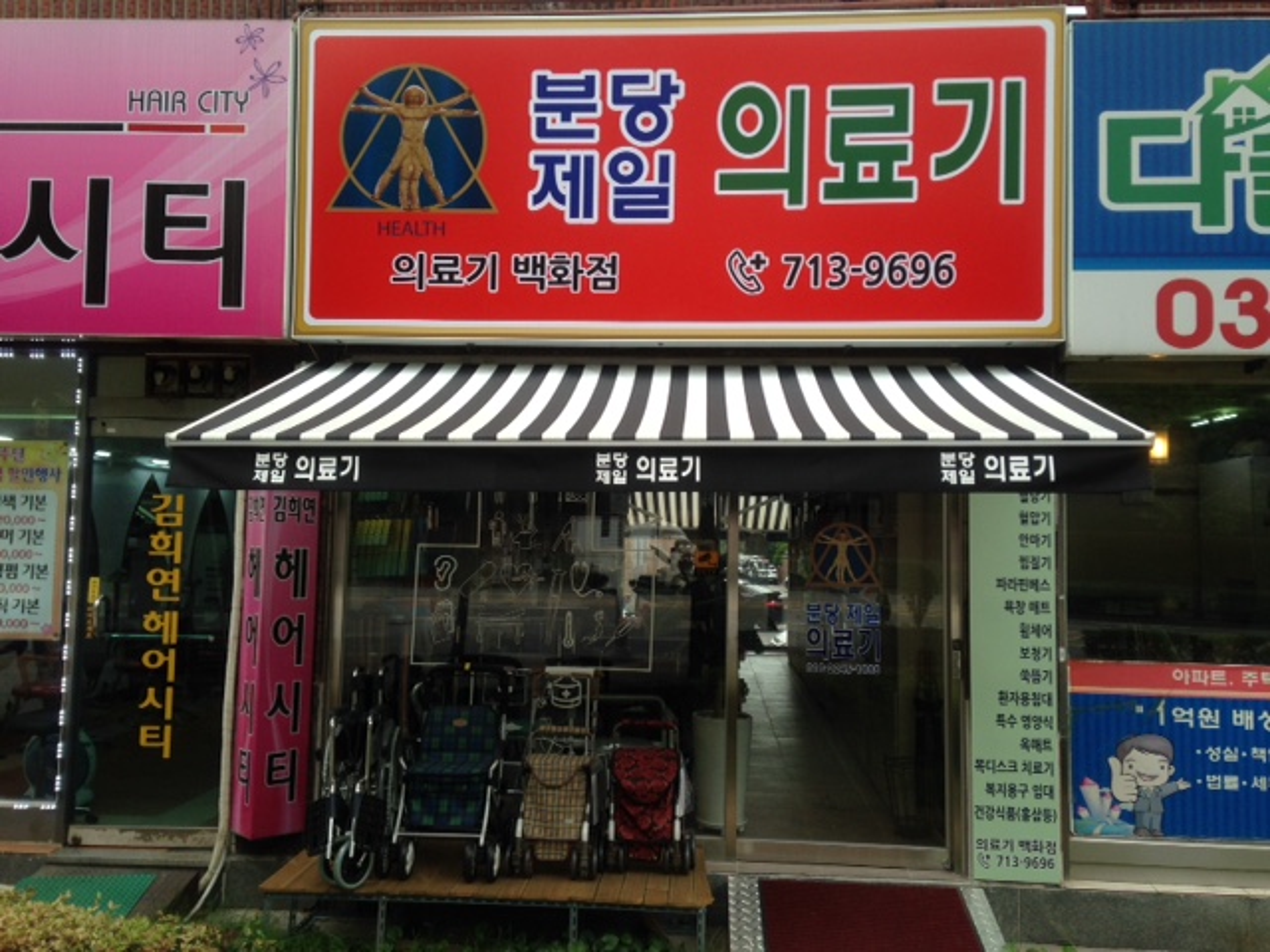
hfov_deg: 55.4
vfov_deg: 42.9
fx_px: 1211
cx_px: 635
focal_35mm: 33
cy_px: 476
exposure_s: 1/315
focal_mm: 4.12
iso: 50
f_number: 2.4
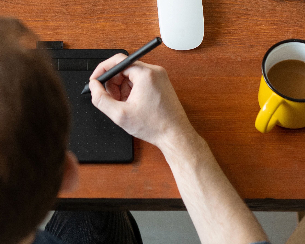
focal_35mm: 174
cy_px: -97
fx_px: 1571
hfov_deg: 11.0
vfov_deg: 8.7
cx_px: -25
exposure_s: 1/160
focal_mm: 50
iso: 640
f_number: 2.8
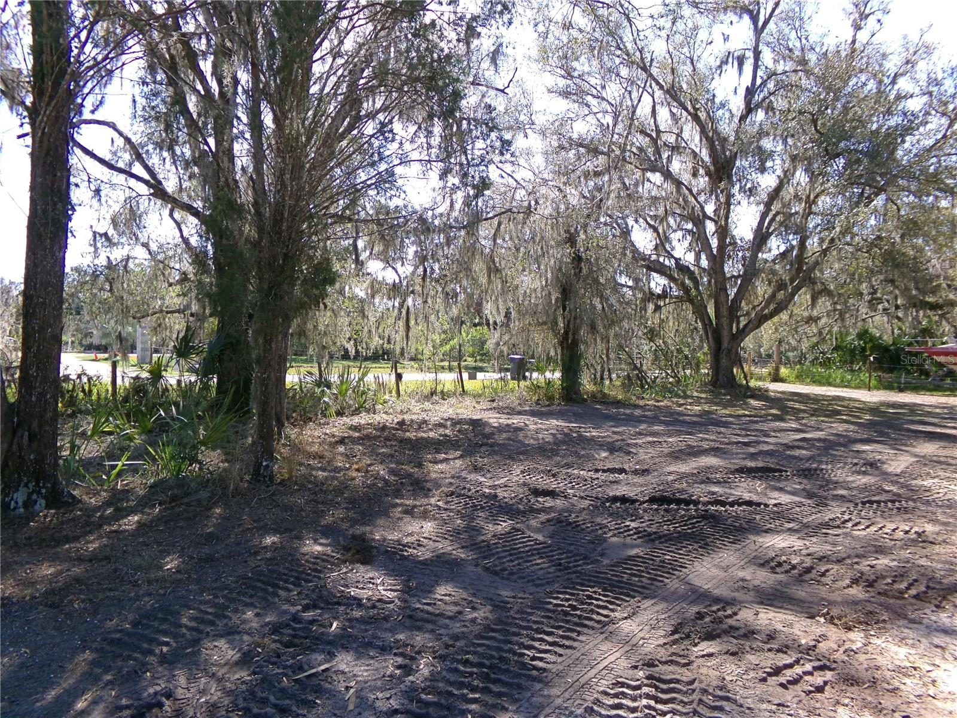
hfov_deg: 71.6
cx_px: 478
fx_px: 664
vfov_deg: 56.8
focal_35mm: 24
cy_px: 359
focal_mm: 4.3
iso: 100
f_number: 11.07
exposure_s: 1/40
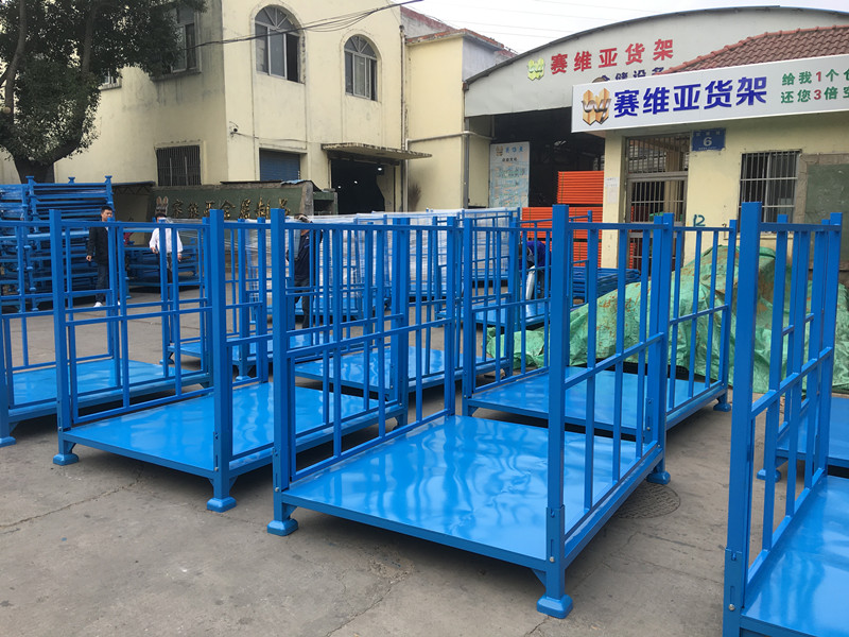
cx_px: 424
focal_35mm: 29
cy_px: 318
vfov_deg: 48.2
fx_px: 711
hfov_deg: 61.7
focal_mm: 4.15
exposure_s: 1/199
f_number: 2.2
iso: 25
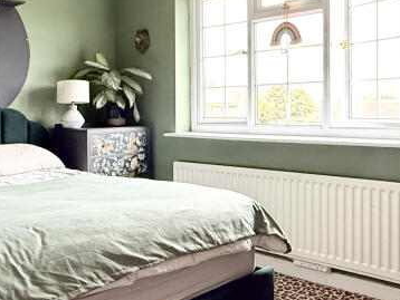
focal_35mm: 40
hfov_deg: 46.8
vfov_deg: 35.7
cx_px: 193
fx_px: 463
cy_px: 103
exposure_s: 1/60
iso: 640
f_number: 2.2
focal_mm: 2.22
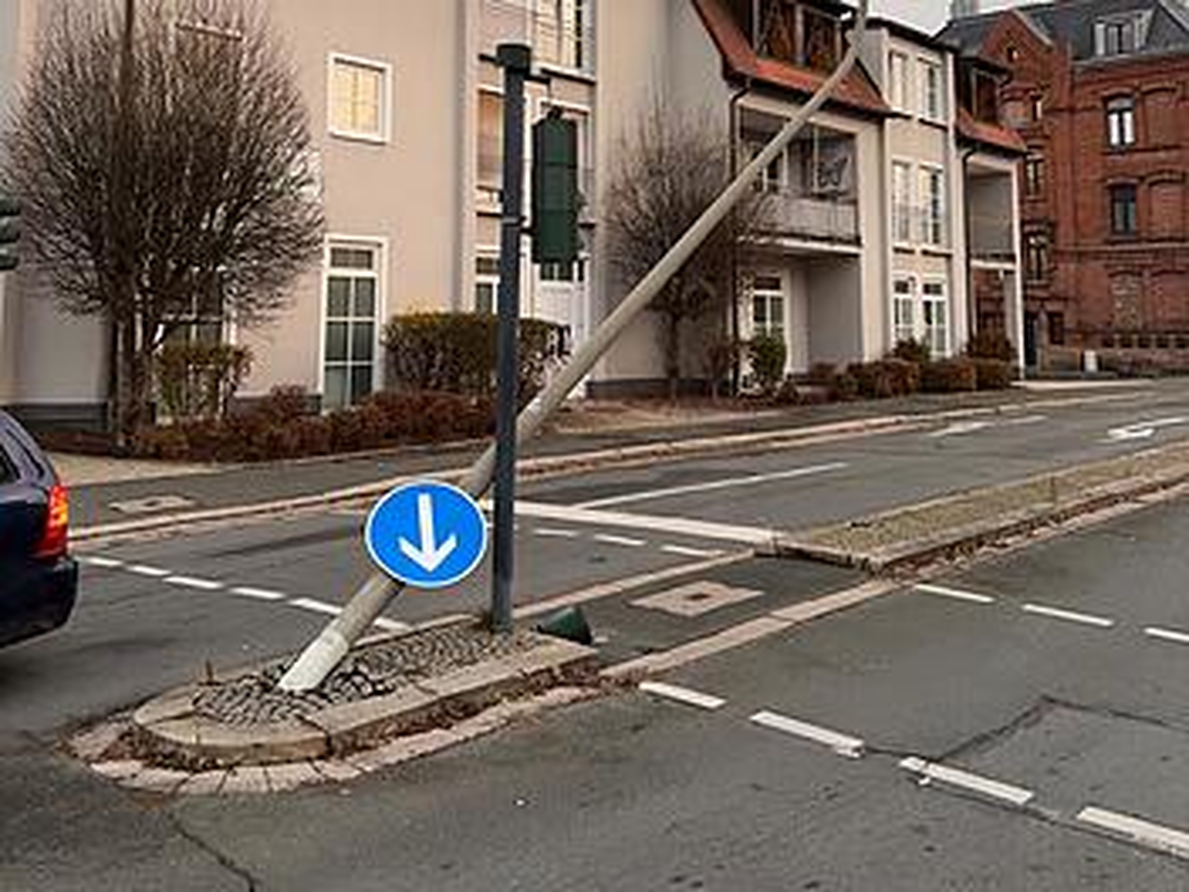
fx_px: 893
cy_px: 446
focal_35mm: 26
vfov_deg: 53.1
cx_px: 594
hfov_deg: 67.3
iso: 100
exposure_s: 1/121
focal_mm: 5.96
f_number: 1.6
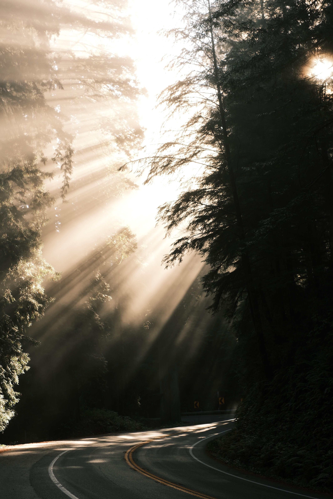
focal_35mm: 53
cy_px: 250
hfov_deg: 25.5
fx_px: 735
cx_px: 166
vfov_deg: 37.5
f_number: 5.6
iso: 125
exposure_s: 1/38
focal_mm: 35
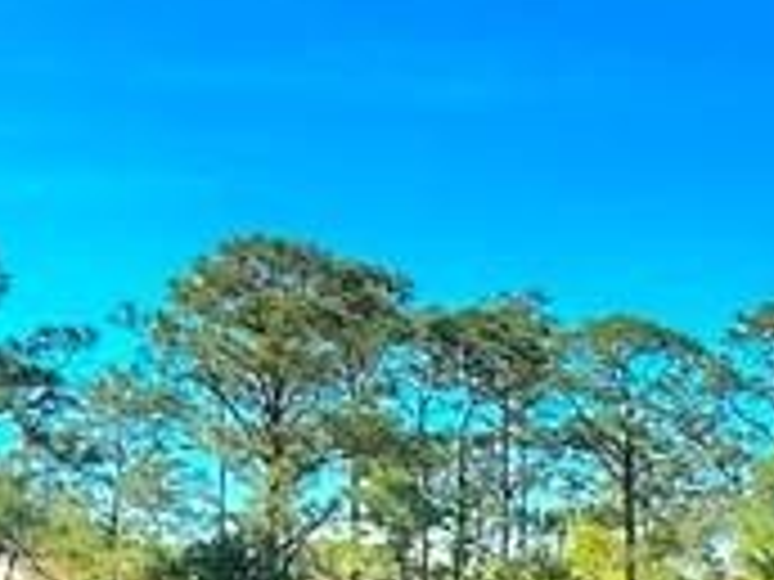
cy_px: 544
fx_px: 3466
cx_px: 1782
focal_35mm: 155
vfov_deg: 9.5
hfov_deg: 11.0
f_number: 1.5
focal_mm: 5.7
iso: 50
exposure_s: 1/3968
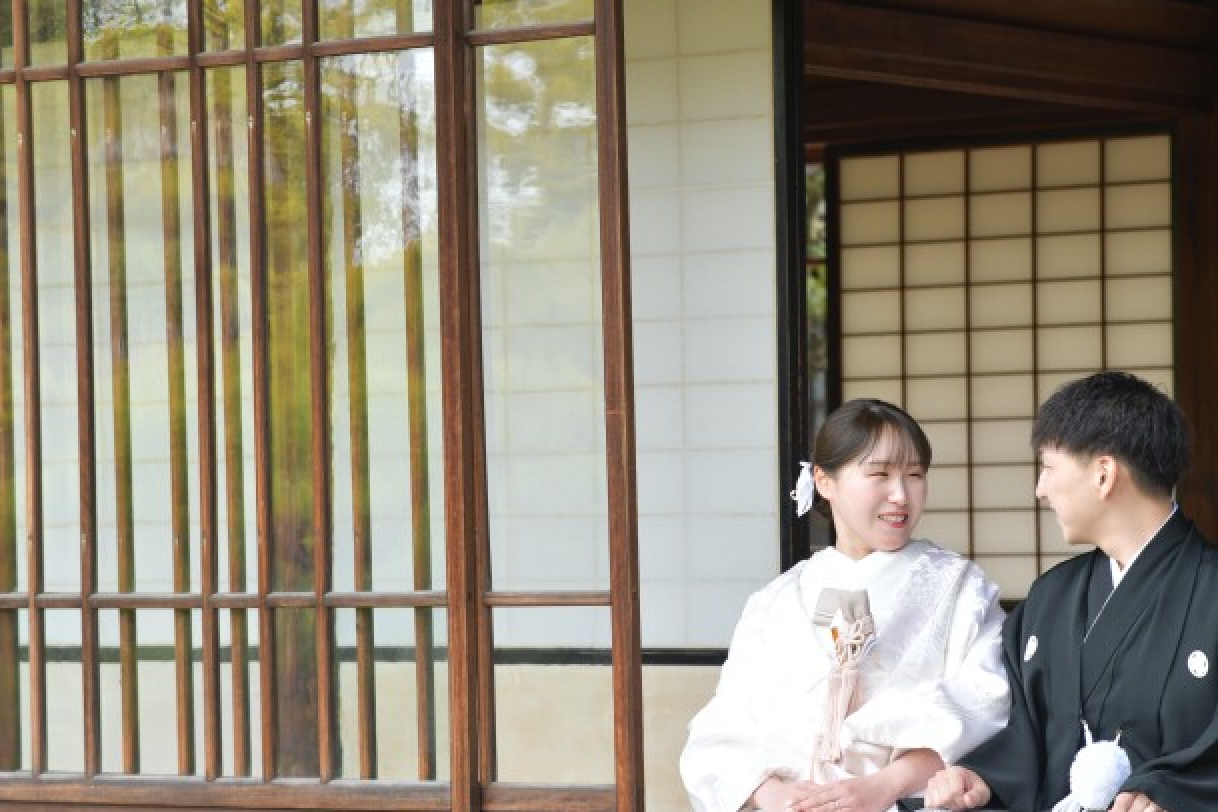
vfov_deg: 9.9
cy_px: 517
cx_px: 686
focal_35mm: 138
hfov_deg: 14.9
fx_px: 4669
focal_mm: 105
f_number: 4.5
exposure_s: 1/200
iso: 320
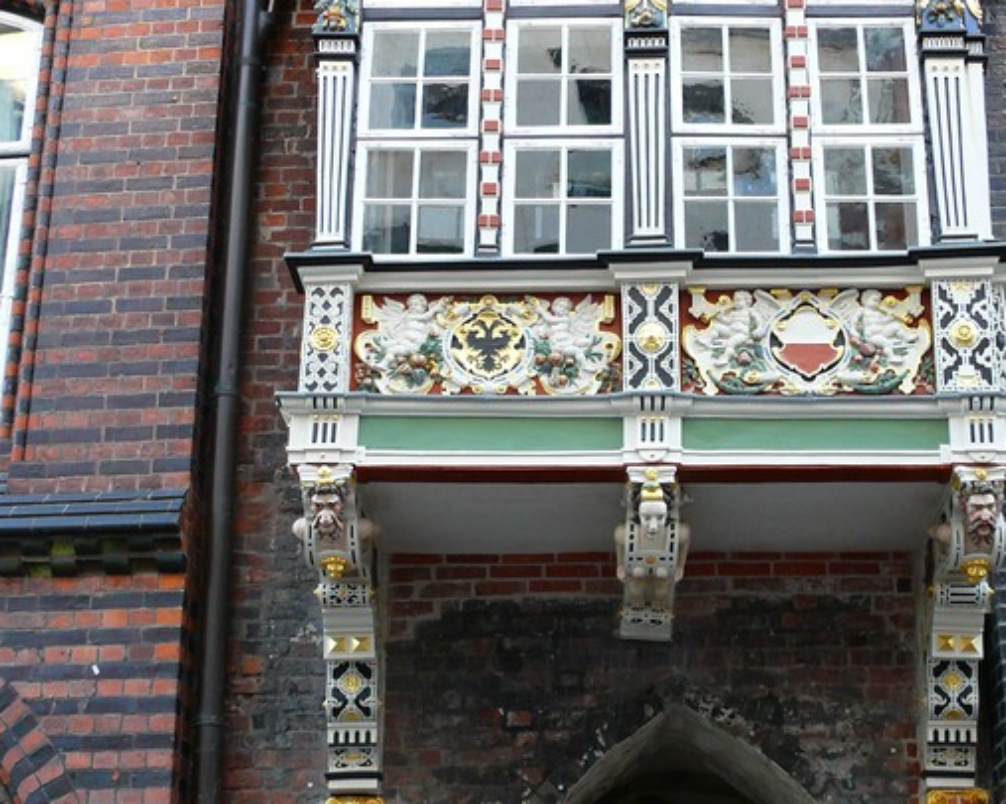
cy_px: 439
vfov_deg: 23.5
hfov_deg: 29.1
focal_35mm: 65
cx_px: 556
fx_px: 1934
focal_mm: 9.6
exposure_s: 1/80
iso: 200
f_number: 3.2
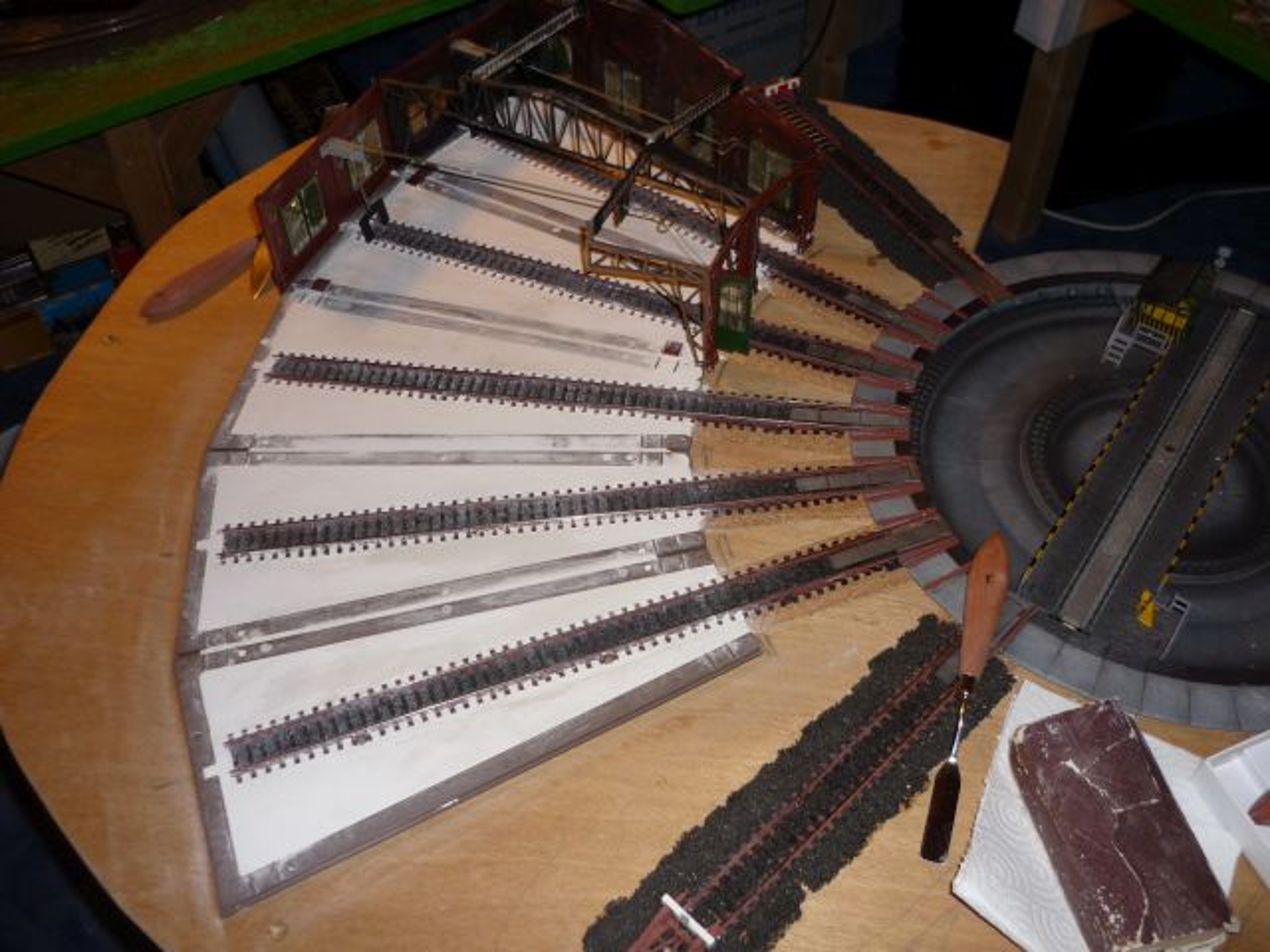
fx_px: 1211
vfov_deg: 42.9
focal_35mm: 33
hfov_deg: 55.4
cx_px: 635
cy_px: 476
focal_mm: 5.5
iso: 100
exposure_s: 1/30
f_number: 2.8
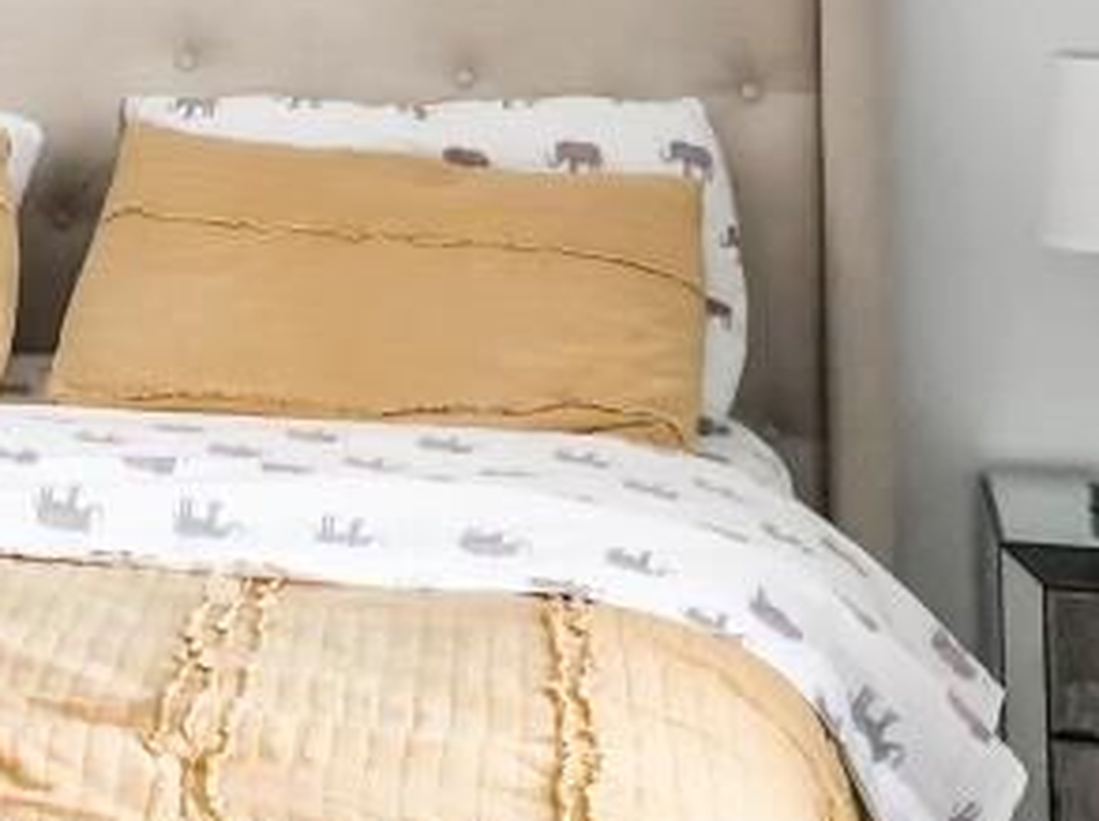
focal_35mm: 98
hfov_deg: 18.6
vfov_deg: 14.2
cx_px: -338
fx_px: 3108
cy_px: -382
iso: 40
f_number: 1.8
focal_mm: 4
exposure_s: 1/30
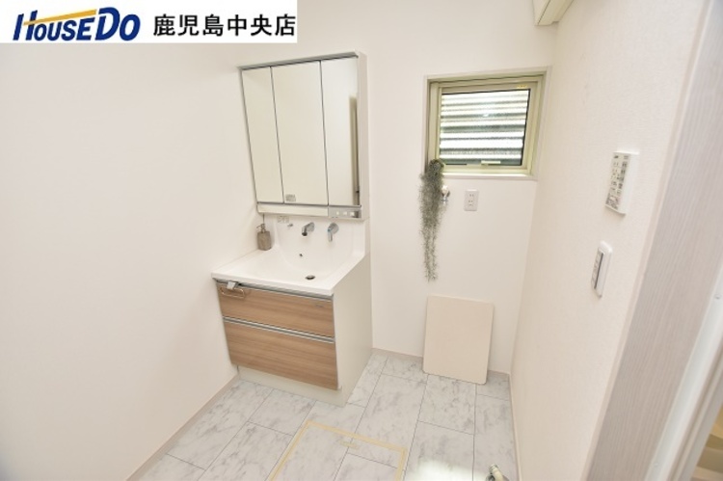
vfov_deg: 77.2
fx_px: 301
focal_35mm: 15
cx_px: 362
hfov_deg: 100.4
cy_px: 240
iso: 160
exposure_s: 1/60
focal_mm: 10
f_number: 4.5
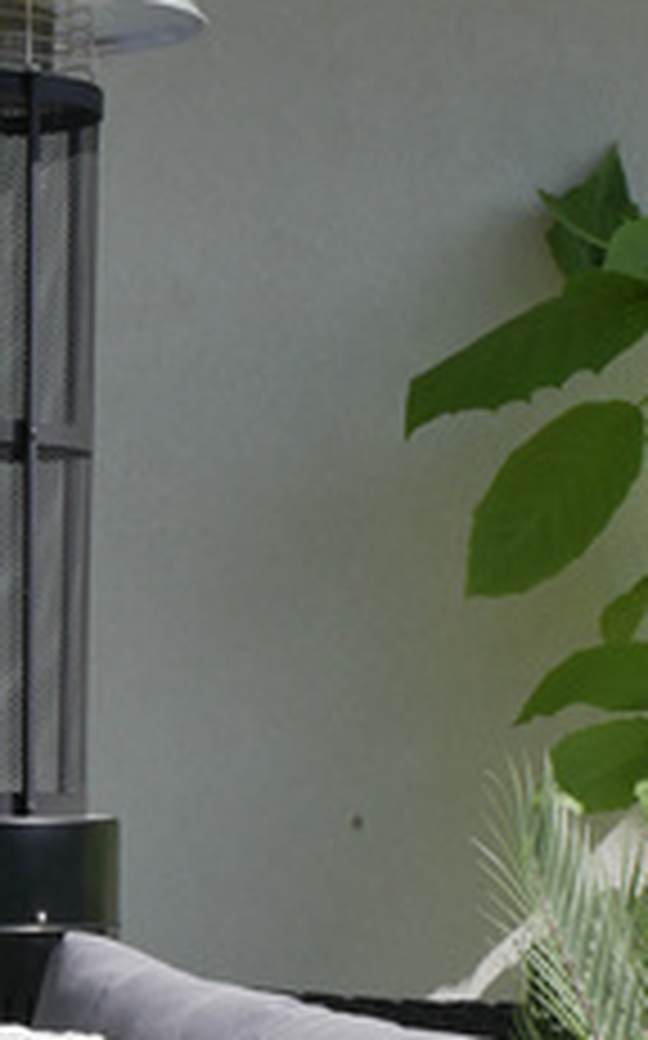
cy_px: 1035
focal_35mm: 138
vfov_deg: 14.9
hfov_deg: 9.5
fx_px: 3907
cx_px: 196
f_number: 9
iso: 200
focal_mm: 25
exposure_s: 1/400
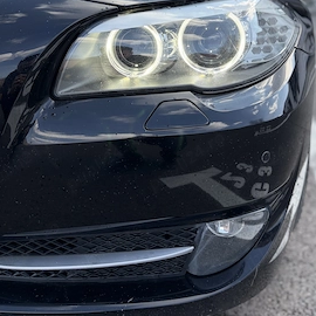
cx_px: 145
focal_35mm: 34
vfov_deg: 47.2
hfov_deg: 48.4
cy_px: 91
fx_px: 351
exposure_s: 1/820
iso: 50
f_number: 1.6
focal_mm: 5.96
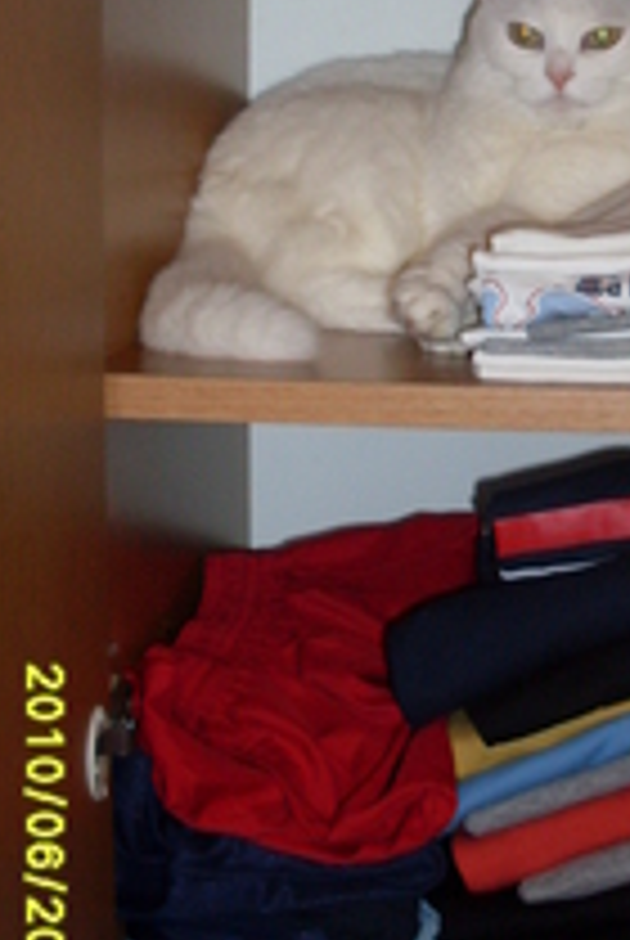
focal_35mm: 85
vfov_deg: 23.6
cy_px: 220
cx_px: 657
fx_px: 2224
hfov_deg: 15.8
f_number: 2.8
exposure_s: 1/45
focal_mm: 6.3
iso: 100
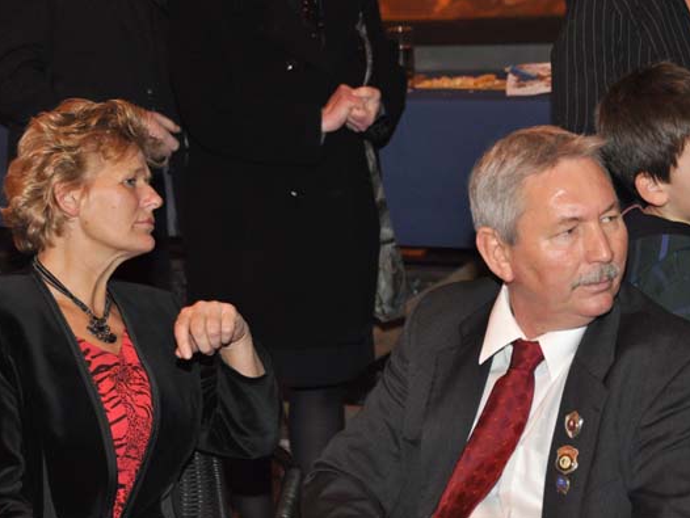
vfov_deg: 12.9
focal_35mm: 115
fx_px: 2293
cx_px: 363
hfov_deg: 17.1
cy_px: 260
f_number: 5
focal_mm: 70
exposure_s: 1/60
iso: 1100
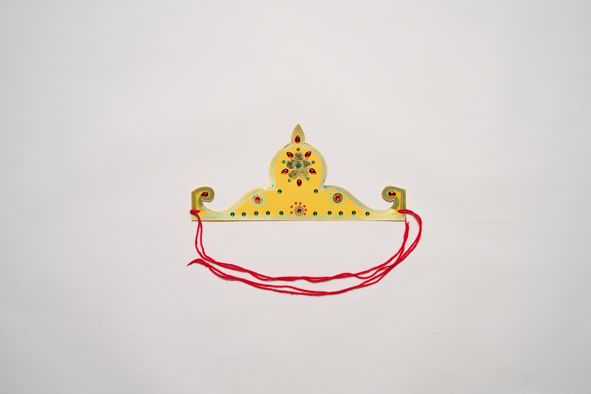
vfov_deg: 30.5
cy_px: 197
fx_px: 722
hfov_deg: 44.5
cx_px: 296
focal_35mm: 44
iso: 200
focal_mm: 44
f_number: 11
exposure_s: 1/100
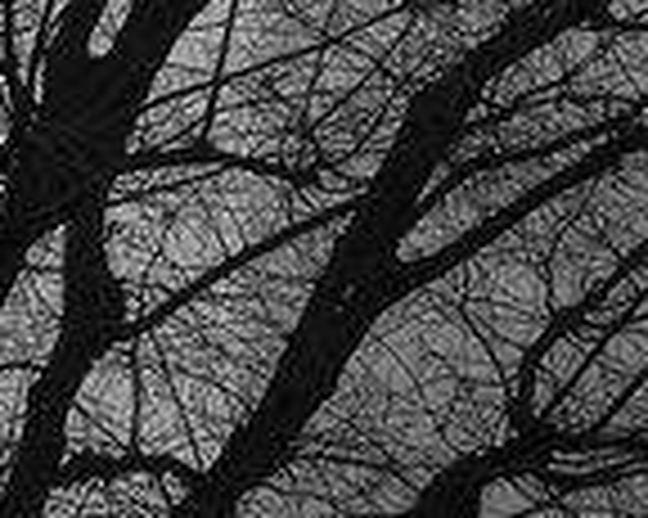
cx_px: 592
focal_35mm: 182
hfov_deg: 10.6
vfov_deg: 8.0
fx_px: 3487
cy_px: -572
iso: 200
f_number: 11
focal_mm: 31
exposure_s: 1/80
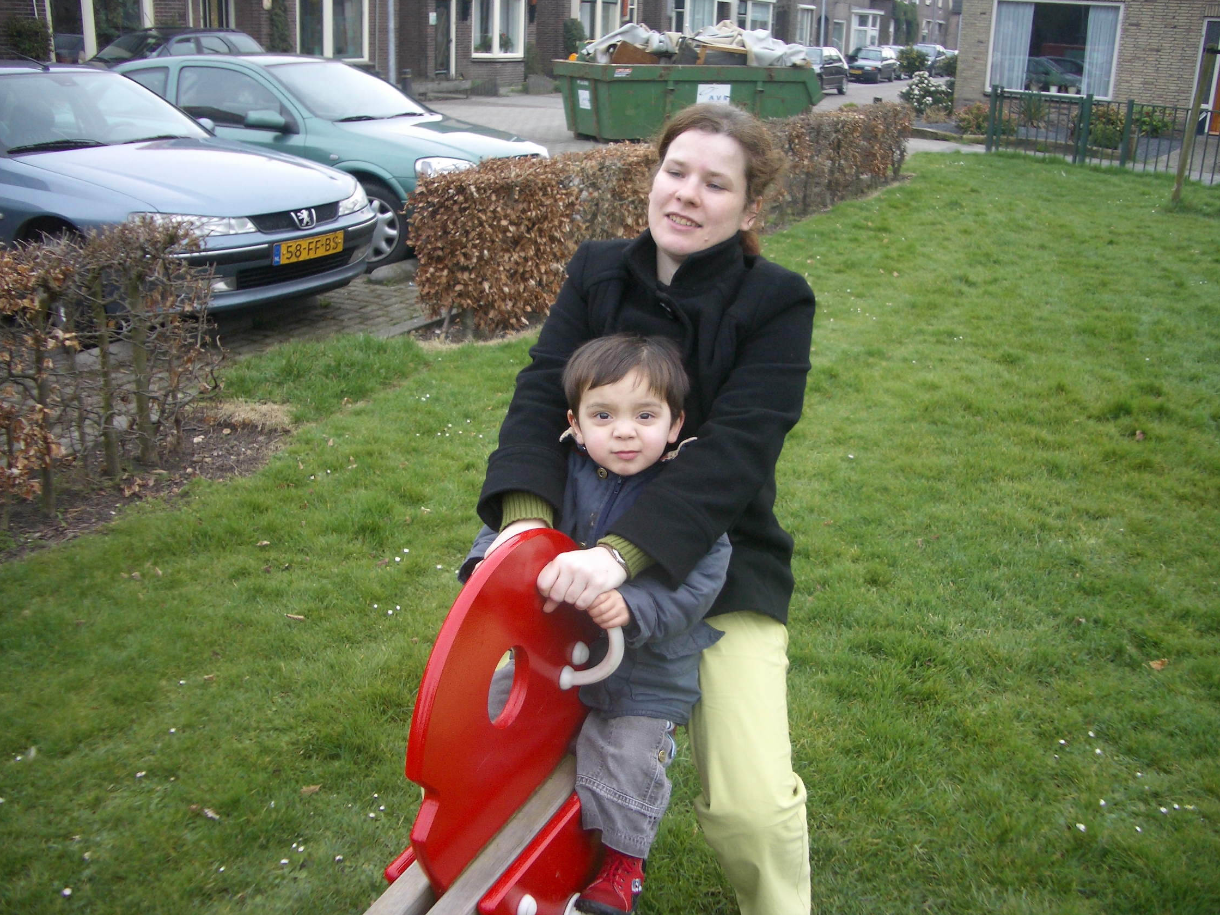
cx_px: 617
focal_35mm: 36
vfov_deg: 39.7
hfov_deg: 51.4
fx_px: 1269
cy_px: 460
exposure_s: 1/200
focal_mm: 5.8
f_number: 2.6
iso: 50
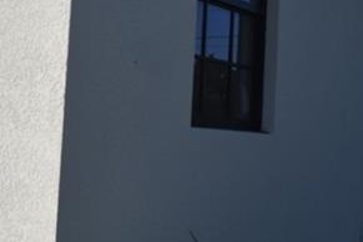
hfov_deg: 21.3
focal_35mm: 95
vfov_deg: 14.1
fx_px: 958
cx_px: 100
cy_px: -12
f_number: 13
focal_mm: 18
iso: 100
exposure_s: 1/200
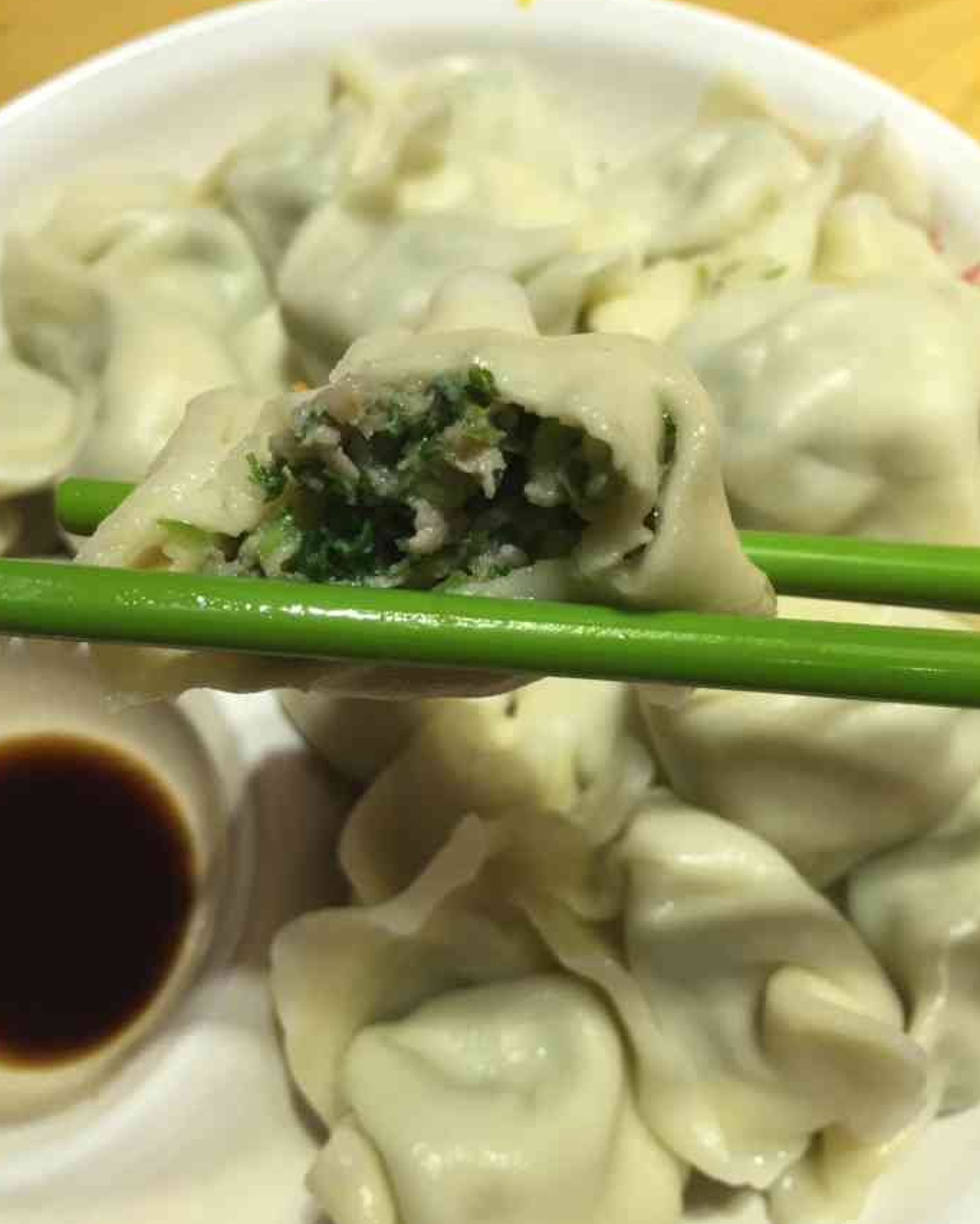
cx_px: 487
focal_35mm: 31
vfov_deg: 57.2
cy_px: 626
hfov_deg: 47.1
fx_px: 1124
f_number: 2.2
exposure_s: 1/33
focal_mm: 4.15
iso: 32
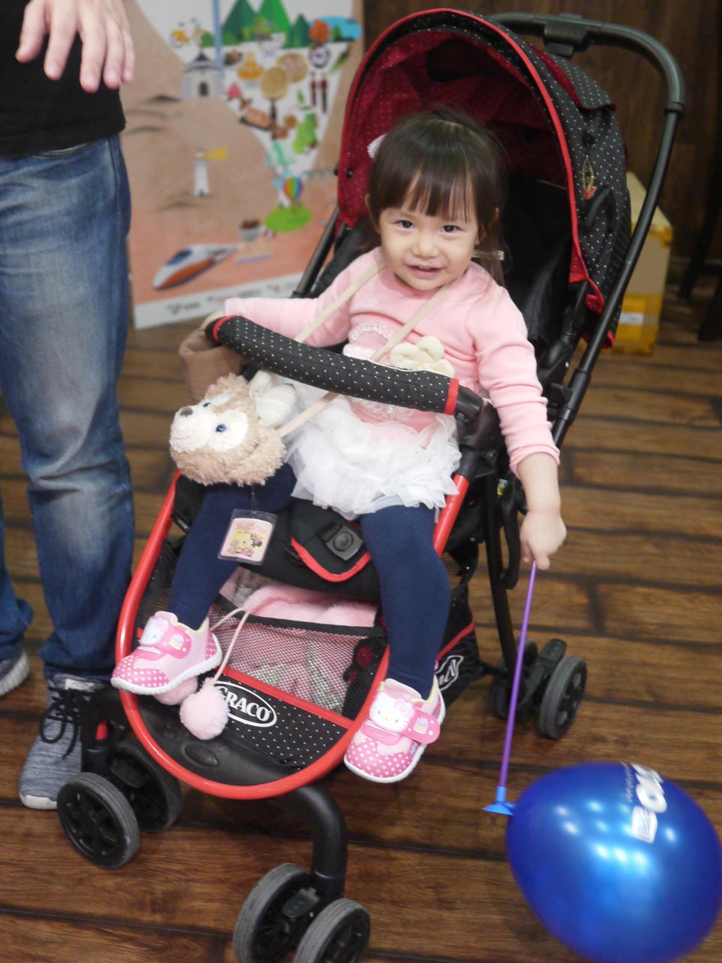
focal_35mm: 50
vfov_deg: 38.0
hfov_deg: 29.0
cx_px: 288
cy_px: 375
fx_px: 1390
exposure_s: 1/60
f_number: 1.7
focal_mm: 20
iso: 640
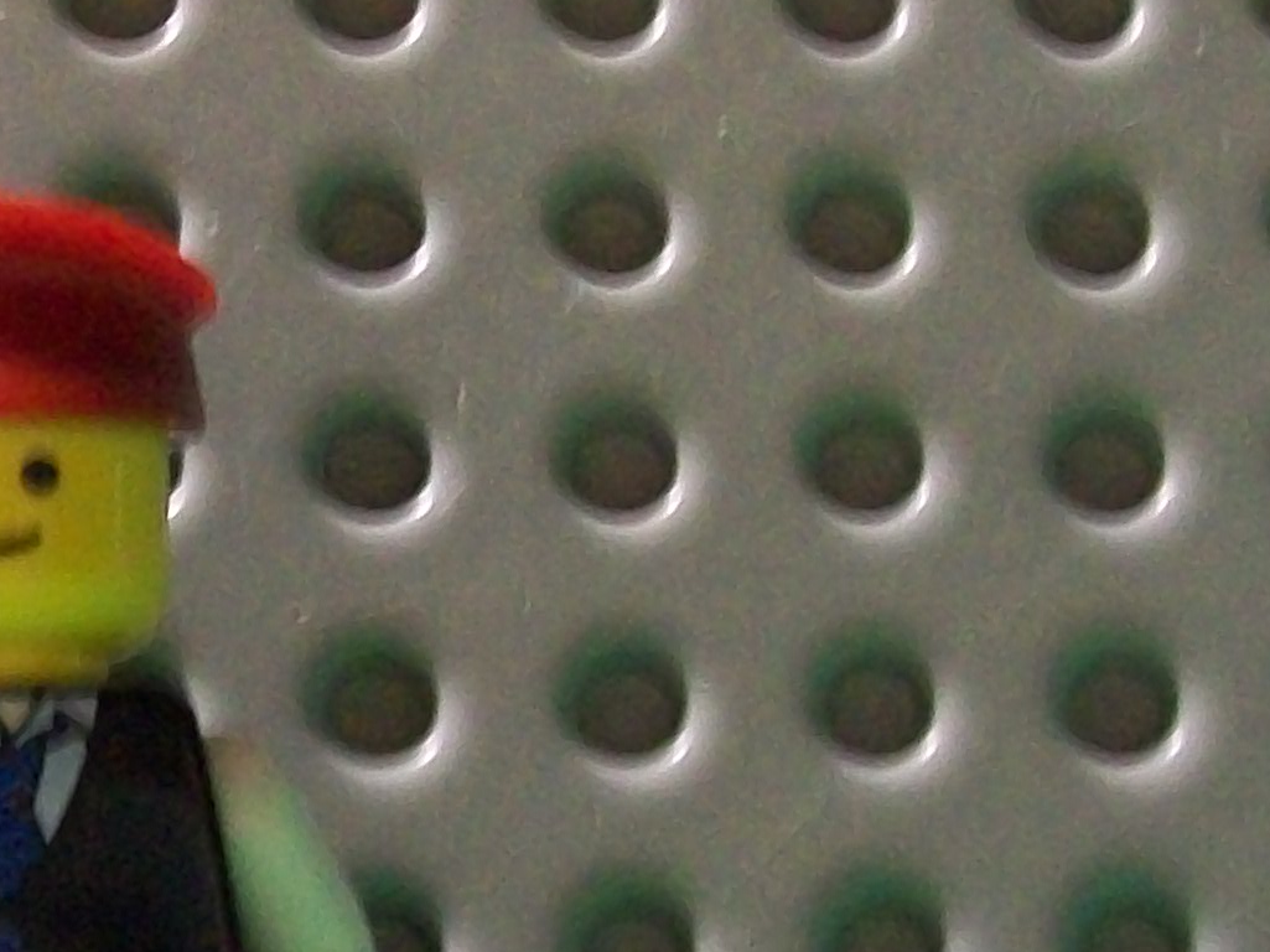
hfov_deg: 15.9
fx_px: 4474
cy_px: 607
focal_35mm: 122
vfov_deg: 12.1
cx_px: 59
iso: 200
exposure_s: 1/8
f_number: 2.7
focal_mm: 6
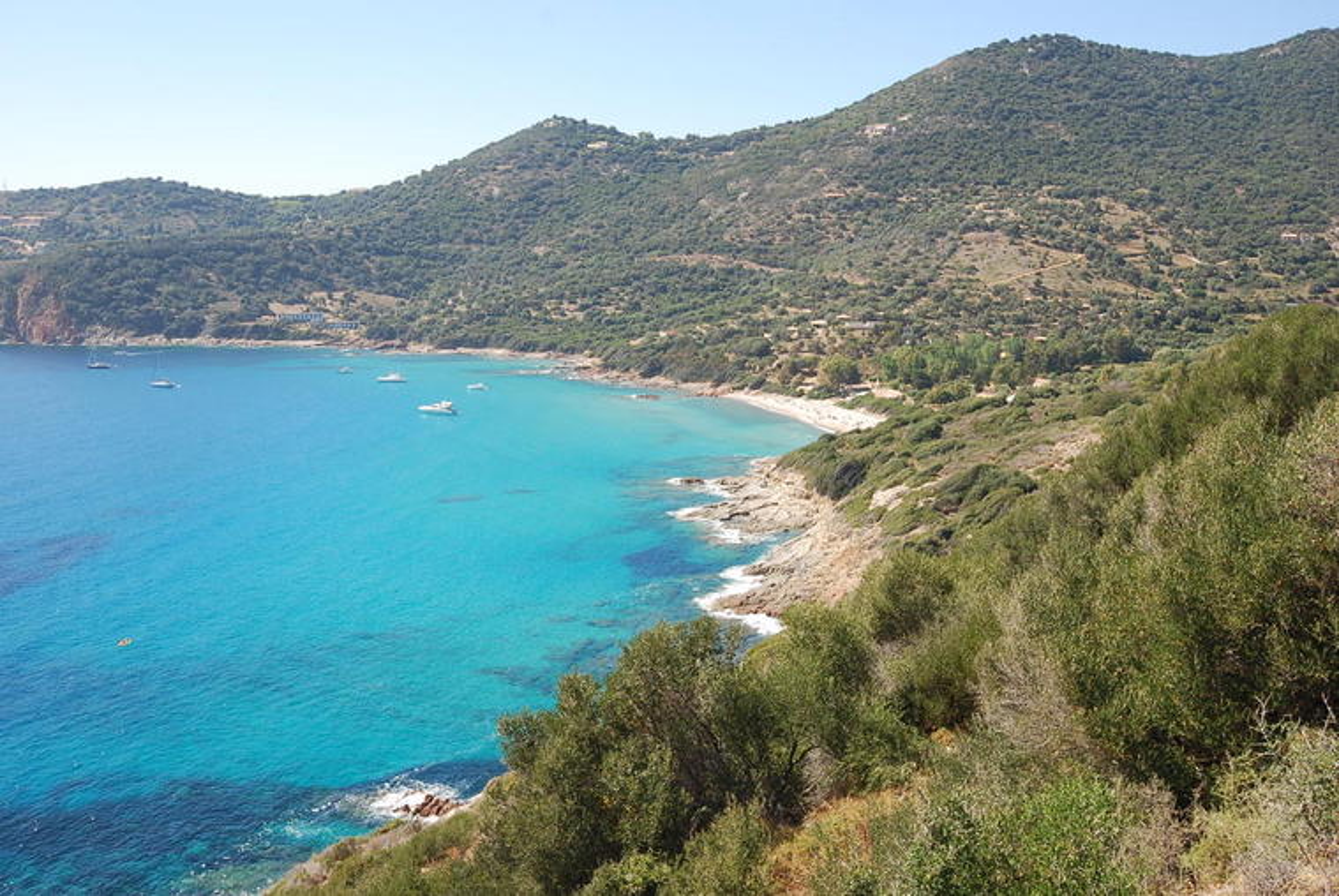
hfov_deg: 53.1
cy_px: 448
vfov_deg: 37.0
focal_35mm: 36
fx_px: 1341
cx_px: 670
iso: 200
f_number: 9
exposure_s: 1/160
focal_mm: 24
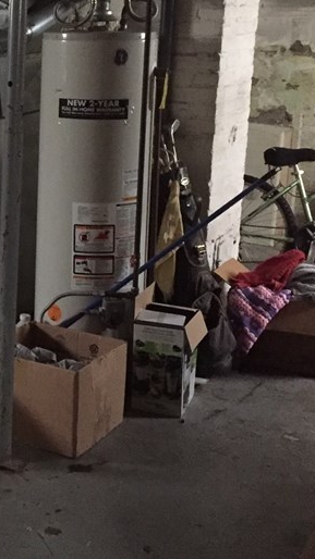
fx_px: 936
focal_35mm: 63
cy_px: 187
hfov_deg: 17.5
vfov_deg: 33.0
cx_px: -133
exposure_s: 1/15
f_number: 2.2
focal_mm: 4.15
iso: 400
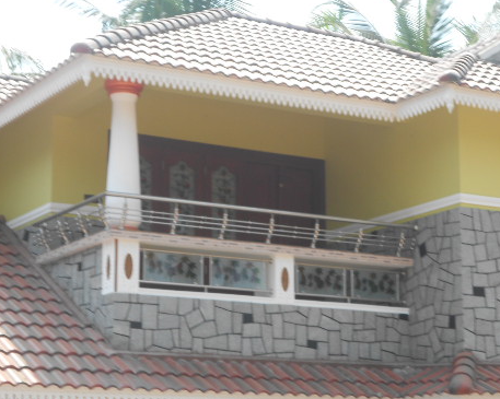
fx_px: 1538
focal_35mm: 104
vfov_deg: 14.8
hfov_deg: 18.4
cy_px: 239
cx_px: 304
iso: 80
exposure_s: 1/80
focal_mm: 13.5
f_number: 5.8
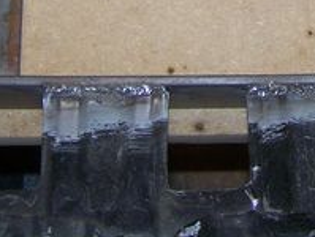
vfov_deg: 11.6
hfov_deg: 15.9
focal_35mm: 122
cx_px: 301
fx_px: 1112
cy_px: -141
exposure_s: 1/60
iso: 80
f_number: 2.8
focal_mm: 6.3
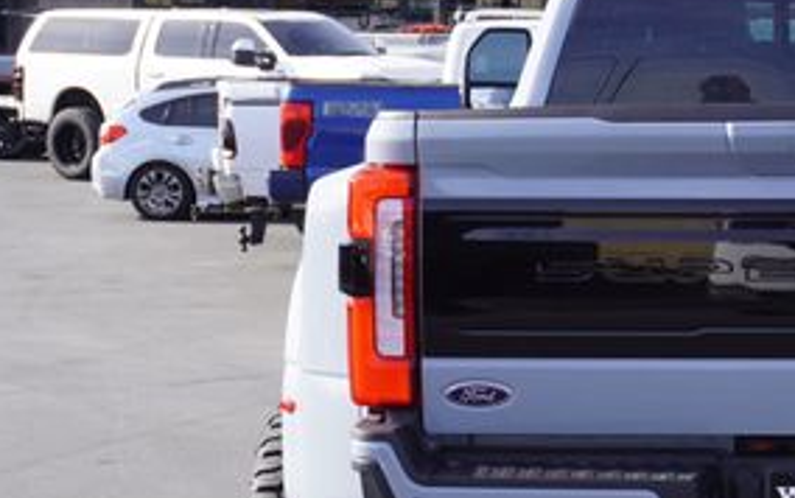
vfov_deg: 10.0
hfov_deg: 15.6
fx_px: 2841
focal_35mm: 131
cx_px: 817
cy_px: 378
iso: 100
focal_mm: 38
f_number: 8
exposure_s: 1/100
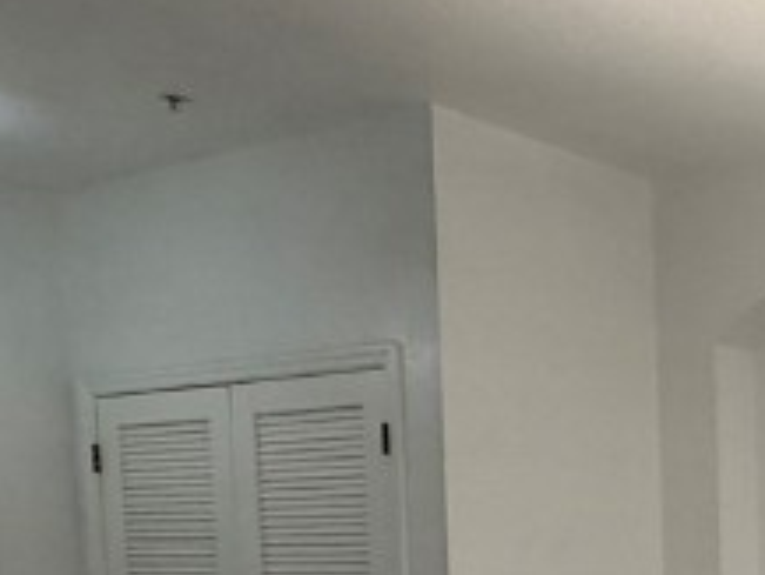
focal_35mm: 66
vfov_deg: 20.3
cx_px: 1068
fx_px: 1459
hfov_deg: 24.5
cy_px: 758
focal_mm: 2.22
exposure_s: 1/120
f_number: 2.2
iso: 200
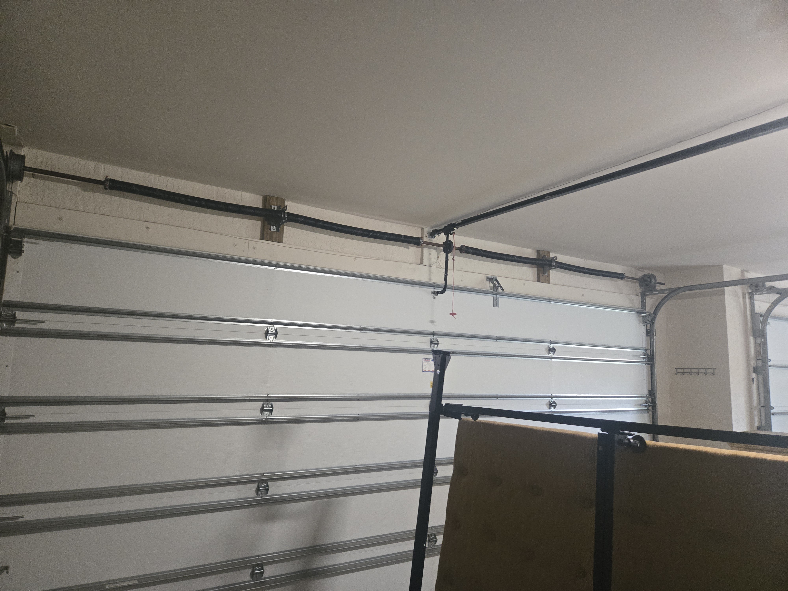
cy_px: 296
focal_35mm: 23
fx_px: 524
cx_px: 394
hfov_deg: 73.9
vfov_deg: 58.9
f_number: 1.8
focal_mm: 5.4
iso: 800
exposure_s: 1/60
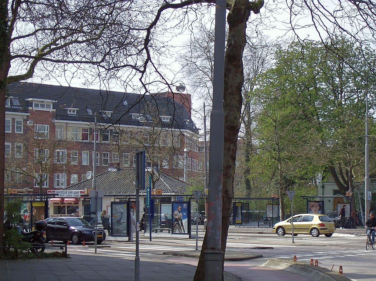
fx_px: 1170
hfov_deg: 18.3
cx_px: 188
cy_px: 140
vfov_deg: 13.7
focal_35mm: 108
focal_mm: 18
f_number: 4.8
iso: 100
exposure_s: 1/519
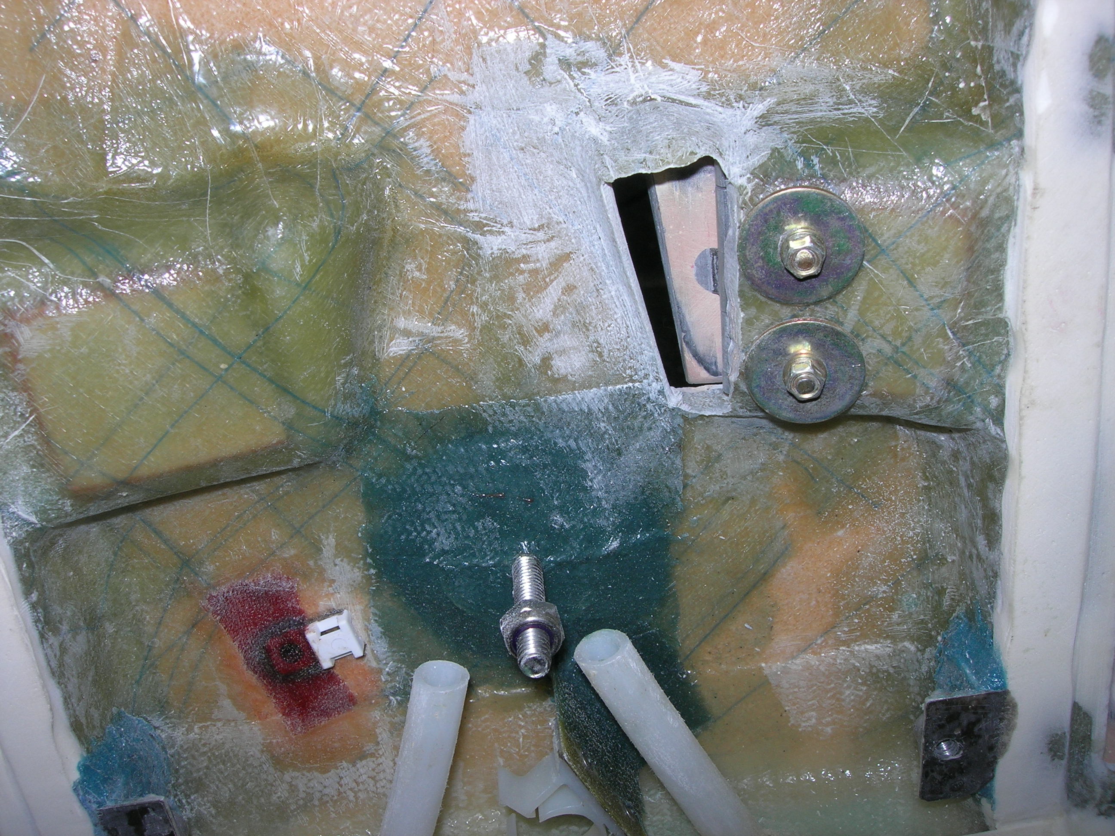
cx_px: 558
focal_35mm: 38
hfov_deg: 49.0
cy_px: 418
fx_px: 1224
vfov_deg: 37.7
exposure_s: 1/60.1
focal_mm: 7.8
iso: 64
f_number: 4.8
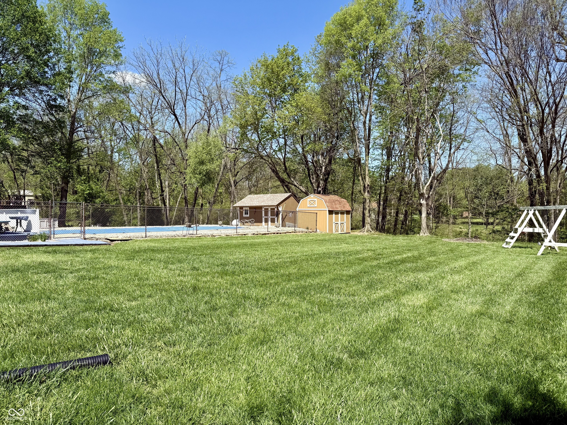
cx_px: 284
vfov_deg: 56.8
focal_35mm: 24
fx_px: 393
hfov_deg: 71.6
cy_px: 212
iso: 80
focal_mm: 6.76
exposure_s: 1/3145
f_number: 1.78
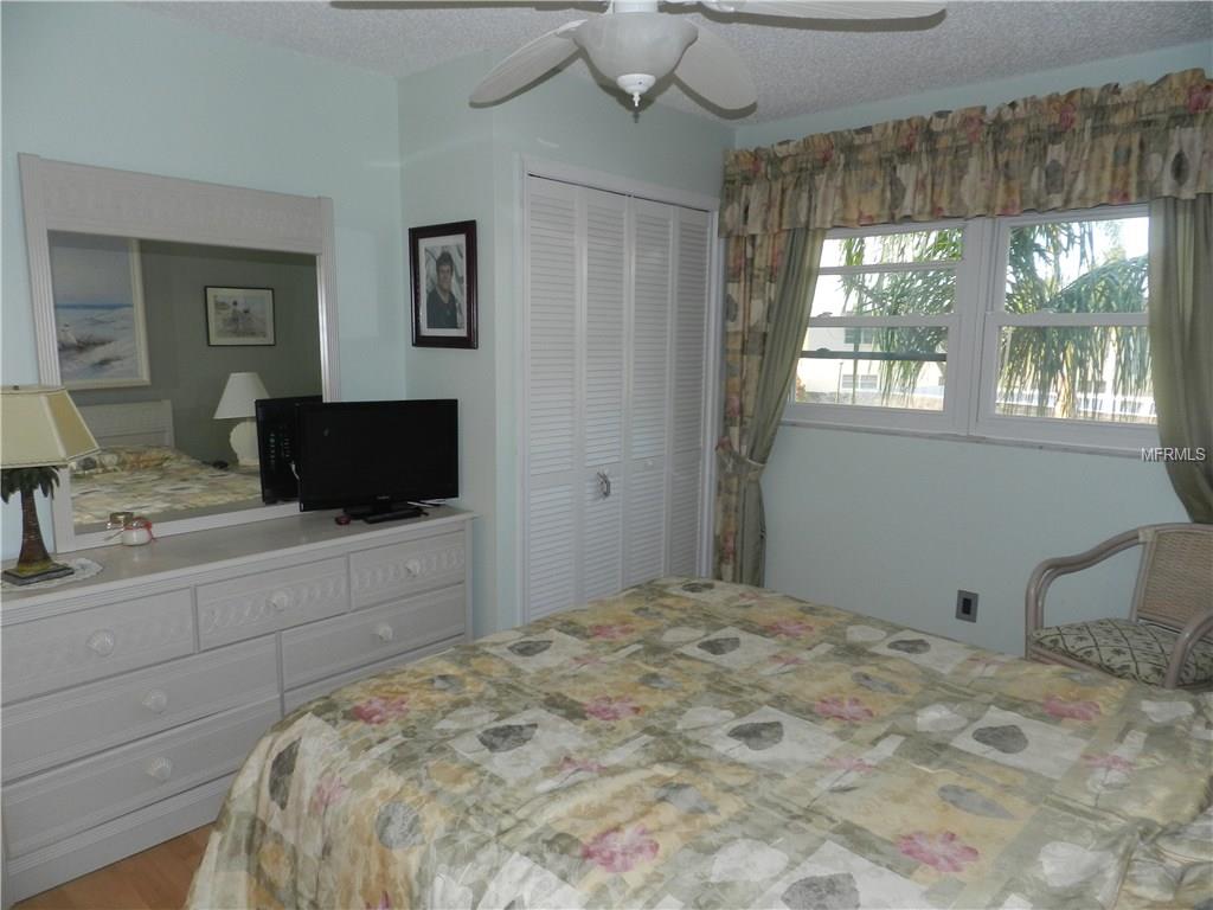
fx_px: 806
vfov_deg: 58.9
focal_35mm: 23
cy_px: 455
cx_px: 606
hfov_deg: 73.9
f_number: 3.4
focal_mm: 4
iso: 200
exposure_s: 1/30
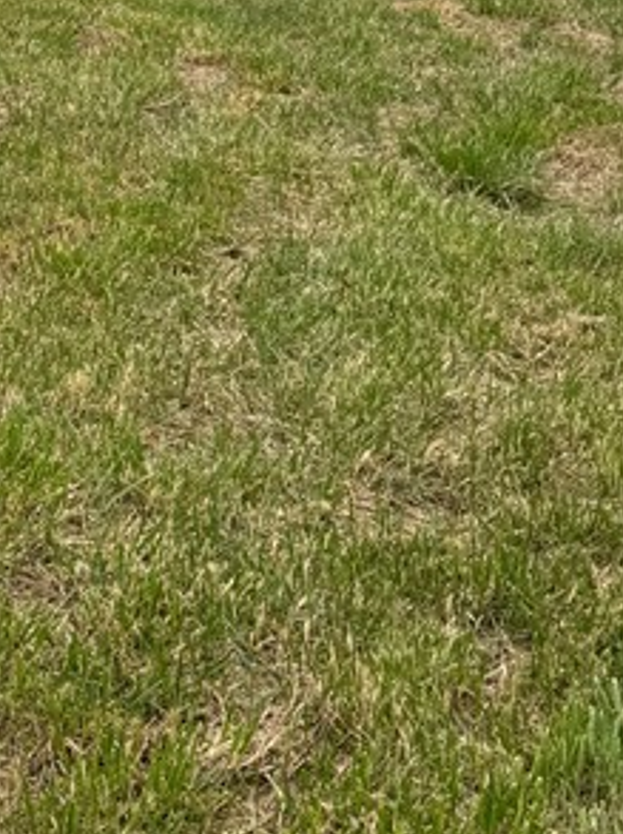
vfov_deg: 22.0
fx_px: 2020
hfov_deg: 16.8
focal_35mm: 84
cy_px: -97
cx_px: -105
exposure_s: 1/4950
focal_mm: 6.76
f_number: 1.78
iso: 80
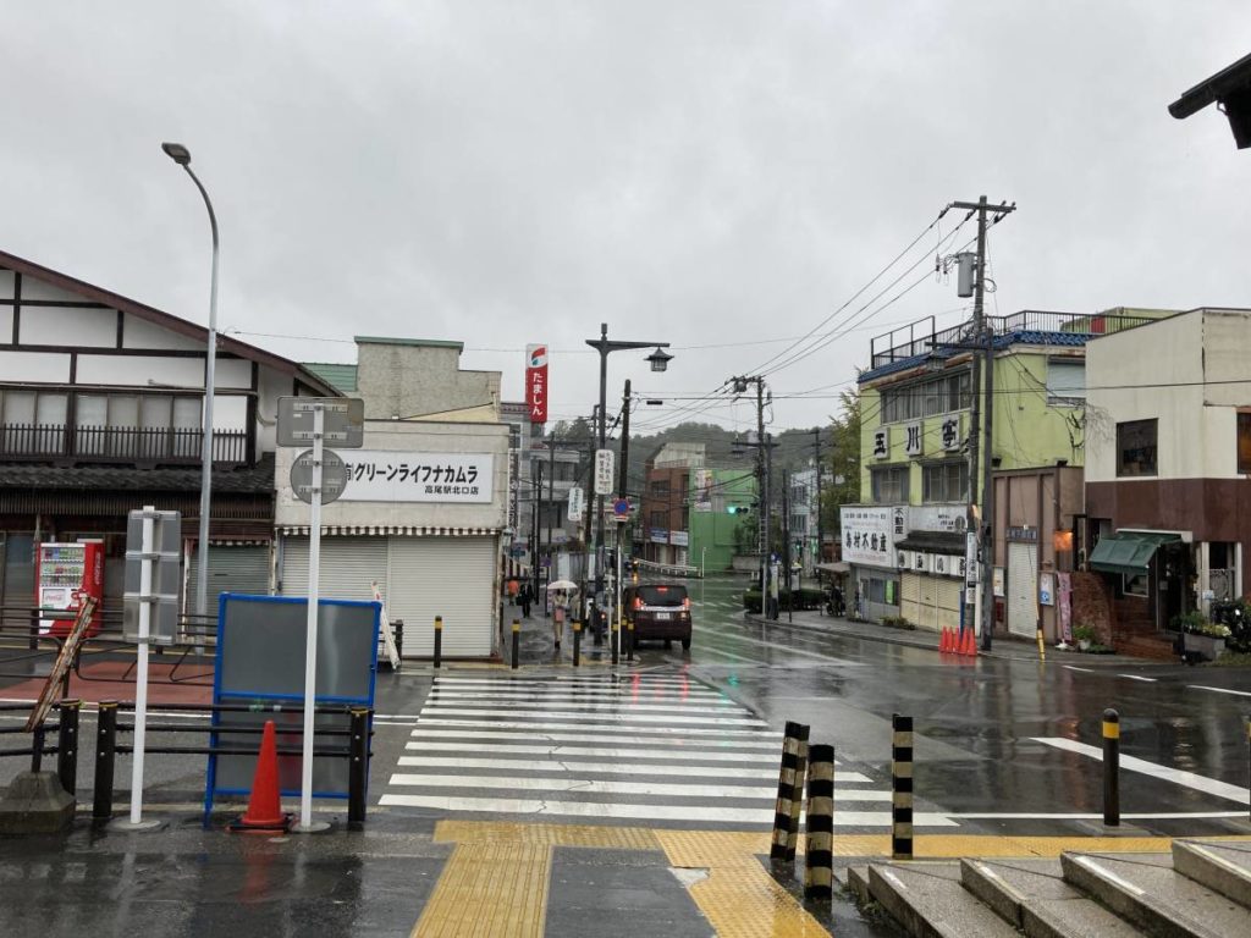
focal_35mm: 28
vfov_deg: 49.7
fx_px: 1012
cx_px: 626
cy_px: 469
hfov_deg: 63.4
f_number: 1.8
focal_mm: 3.99
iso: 20
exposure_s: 1/239
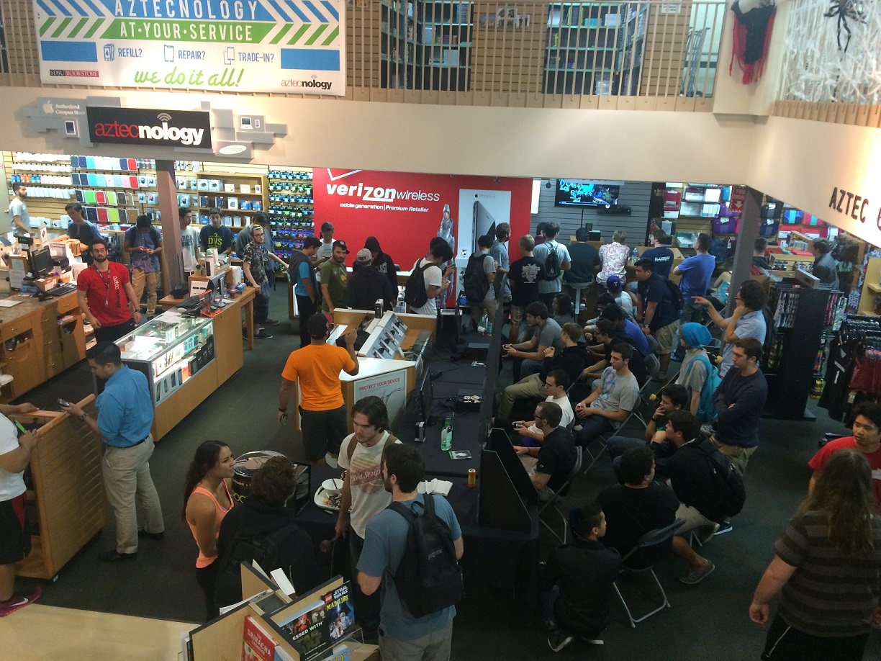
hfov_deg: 61.7
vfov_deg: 48.2
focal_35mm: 29
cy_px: 330
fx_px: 738
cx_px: 440
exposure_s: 1/30
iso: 160
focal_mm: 4.15
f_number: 2.2
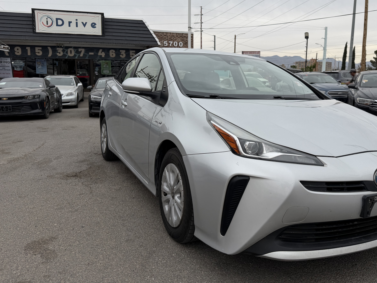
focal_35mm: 29
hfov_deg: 61.3
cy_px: 113
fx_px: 316
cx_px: 218
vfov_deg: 47.9
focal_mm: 6.76
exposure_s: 1/4673
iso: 80
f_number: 1.78
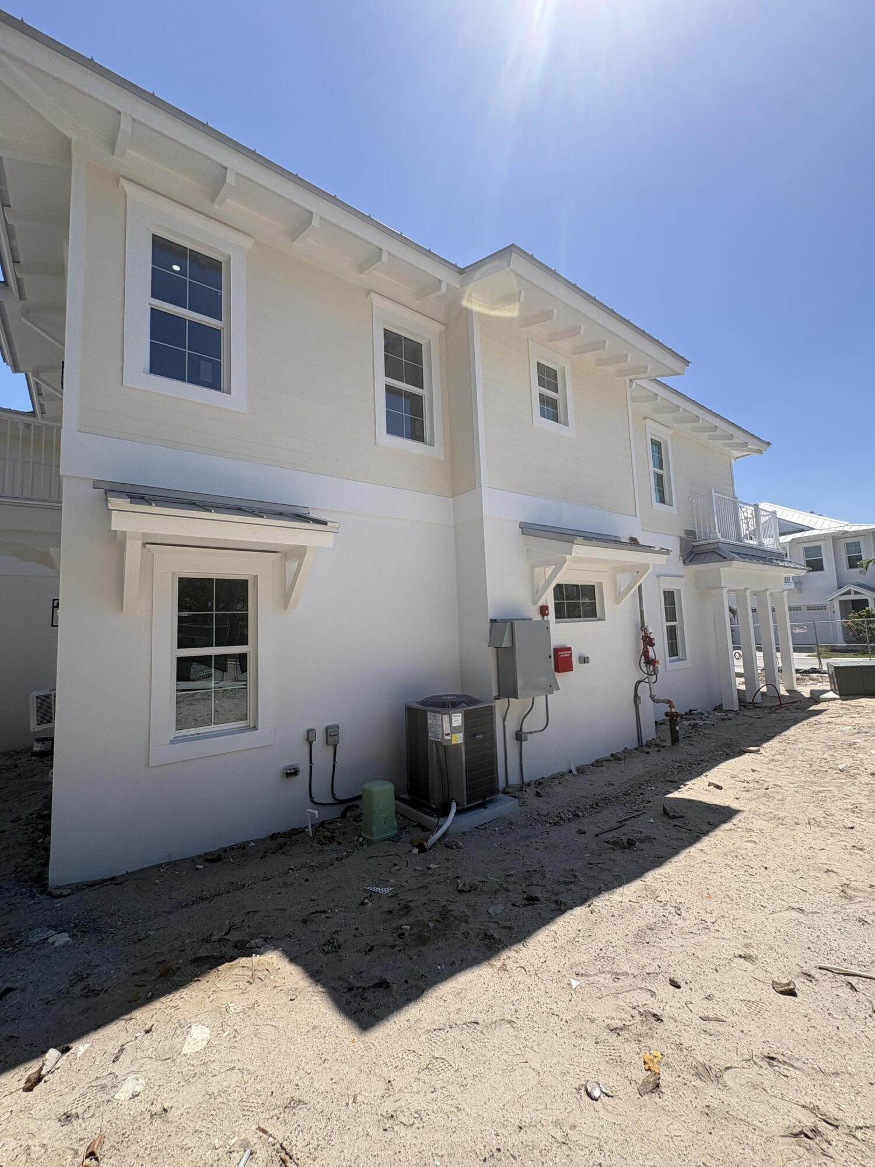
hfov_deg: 85.7
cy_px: 584
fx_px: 472
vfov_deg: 102.1
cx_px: 438
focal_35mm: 14
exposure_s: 1/1346
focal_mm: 2.22
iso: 50
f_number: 2.2
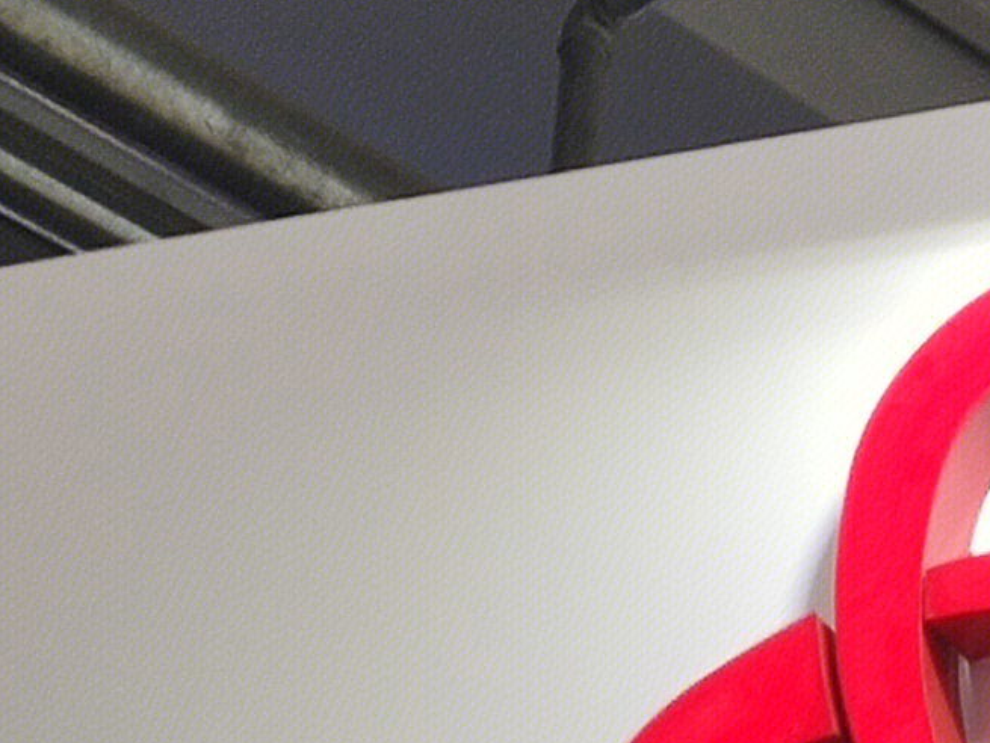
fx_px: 6810
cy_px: 551
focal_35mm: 238
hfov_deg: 7.9
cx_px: 1971
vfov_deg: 6.2
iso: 126
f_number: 1.75
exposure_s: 1/100
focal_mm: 4.75
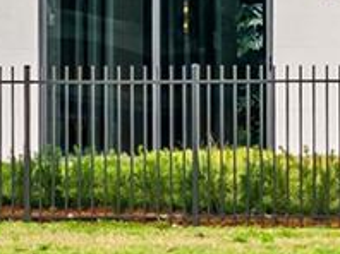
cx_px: -136
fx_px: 8005
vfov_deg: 1.8
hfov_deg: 2.4
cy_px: -12
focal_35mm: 816
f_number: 2.8
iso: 100
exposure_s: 1/320
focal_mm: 70
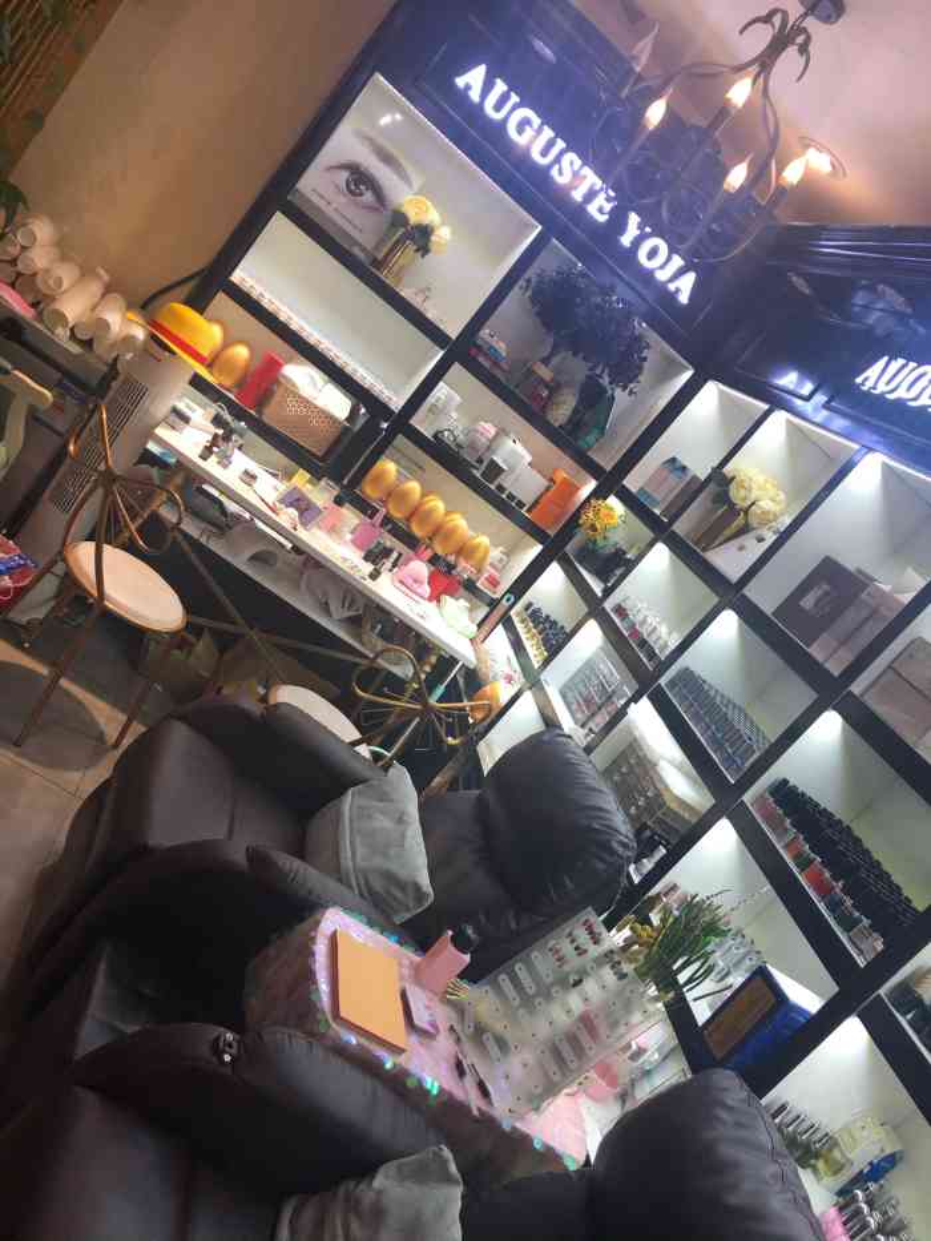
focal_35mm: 28
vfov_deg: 63.4
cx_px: 466
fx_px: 1004
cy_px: 620
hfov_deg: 49.8
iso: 25
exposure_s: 1/33
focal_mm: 4
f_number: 1.8
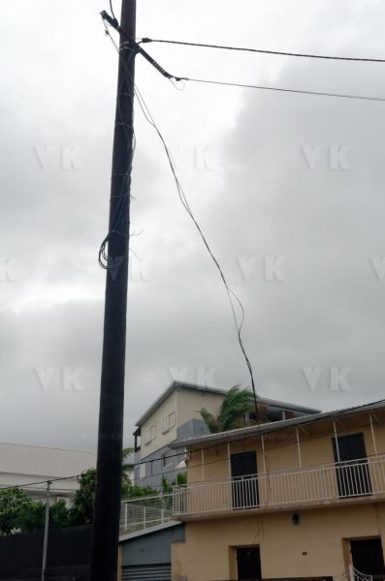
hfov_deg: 36.7
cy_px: 290
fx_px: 580
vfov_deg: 53.2
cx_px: 192
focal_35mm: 36
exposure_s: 1/80
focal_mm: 24
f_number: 11
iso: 1000
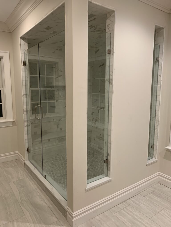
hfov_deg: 53.1
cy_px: 114
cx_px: 86
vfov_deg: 67.3
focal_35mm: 26
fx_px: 171
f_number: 1.8
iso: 160
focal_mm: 4.25
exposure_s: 1/60
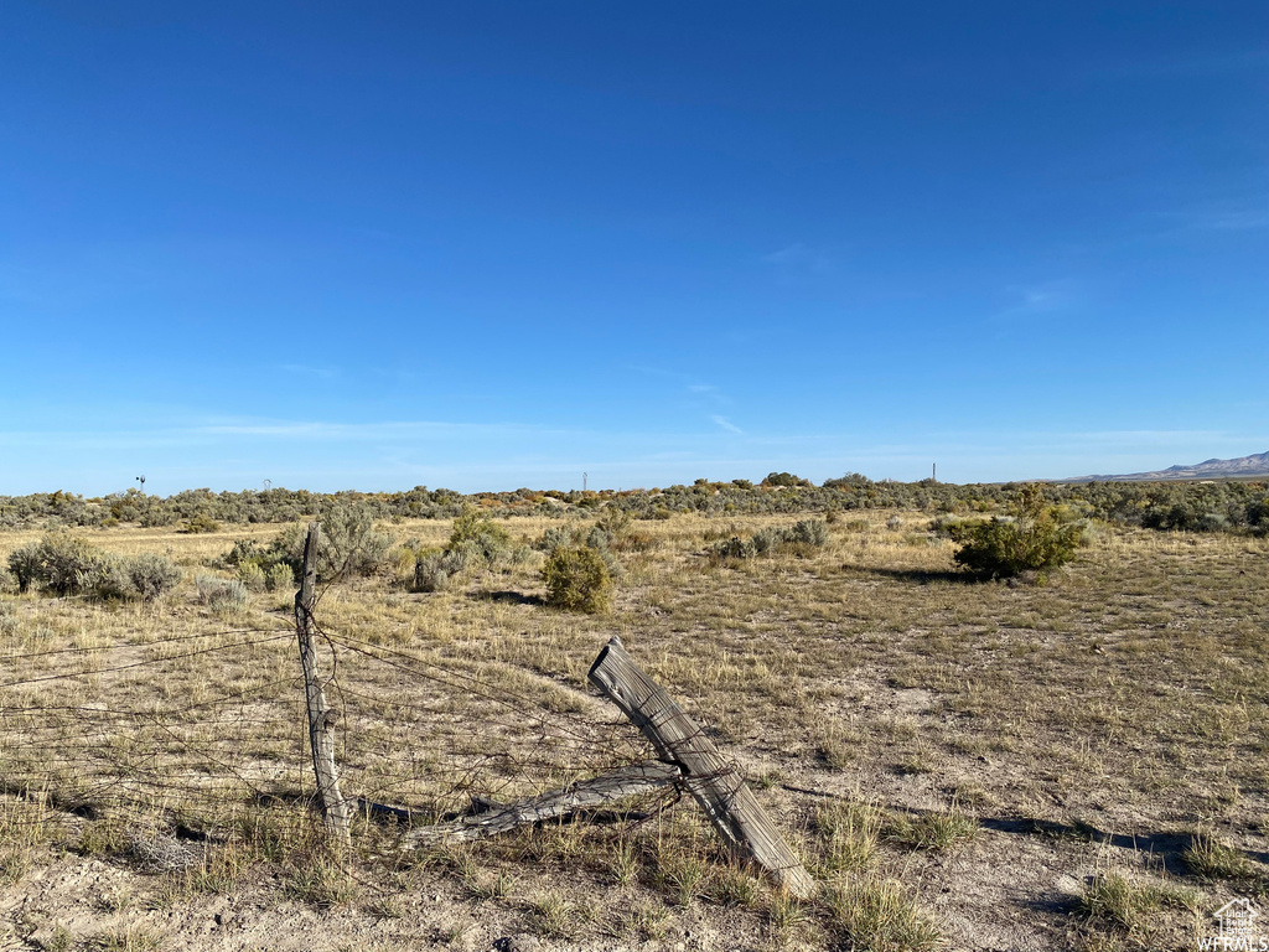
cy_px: 476
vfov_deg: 53.1
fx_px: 953
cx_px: 634
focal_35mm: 26
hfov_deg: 67.3
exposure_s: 1/3610
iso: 32
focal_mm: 4.25
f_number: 1.8
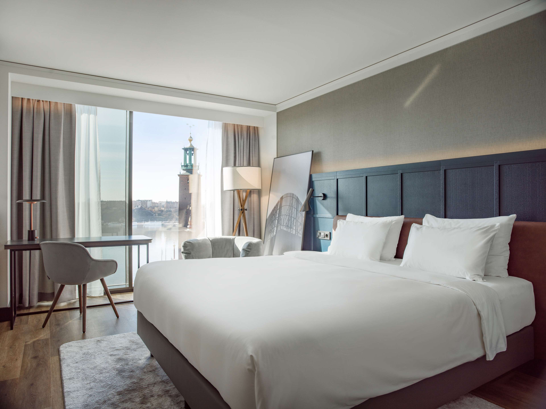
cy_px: 204
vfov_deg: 58.9
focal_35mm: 23
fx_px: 363
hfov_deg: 73.9
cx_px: 273
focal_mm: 35
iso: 100
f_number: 8
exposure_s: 1/45
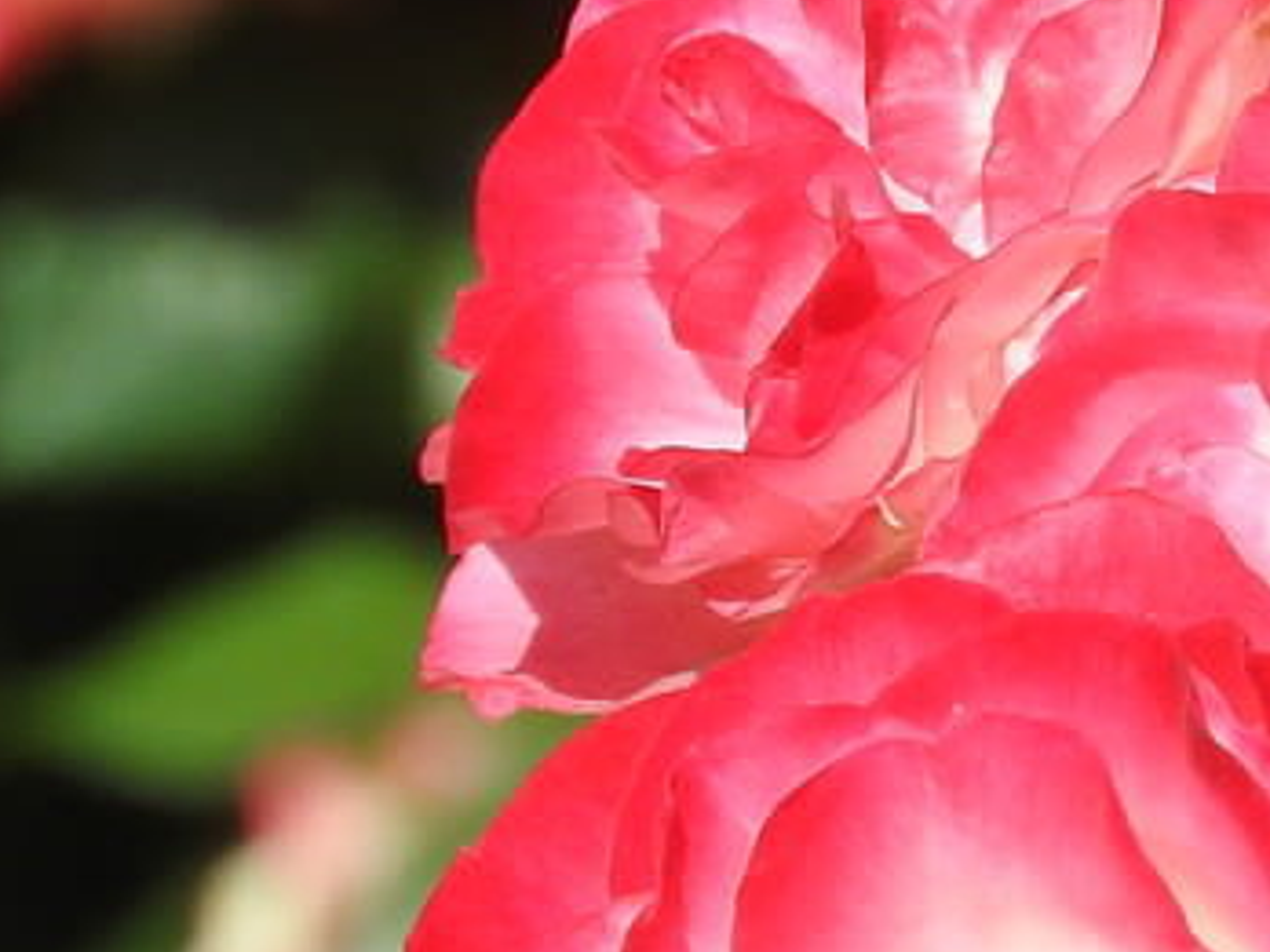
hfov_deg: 0.8
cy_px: 409
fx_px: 92821
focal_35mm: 2530
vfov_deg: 0.6
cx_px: 1916
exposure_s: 1/500
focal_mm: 98.5
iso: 100
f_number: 5.6
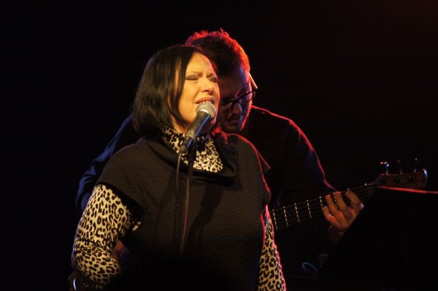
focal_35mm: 474
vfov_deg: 2.9
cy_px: 145
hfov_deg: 4.4
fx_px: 5761
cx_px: 215
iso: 1600
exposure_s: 1/60
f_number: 5.6
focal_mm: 300
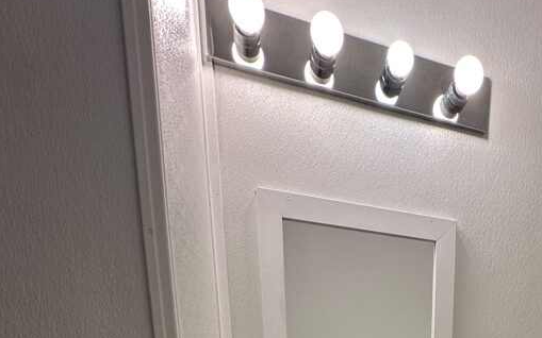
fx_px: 517
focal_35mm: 35
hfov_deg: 51.1
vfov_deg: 24.3
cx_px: 451
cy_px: 555
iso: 80
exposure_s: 1/120
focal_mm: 2.22
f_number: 2.2
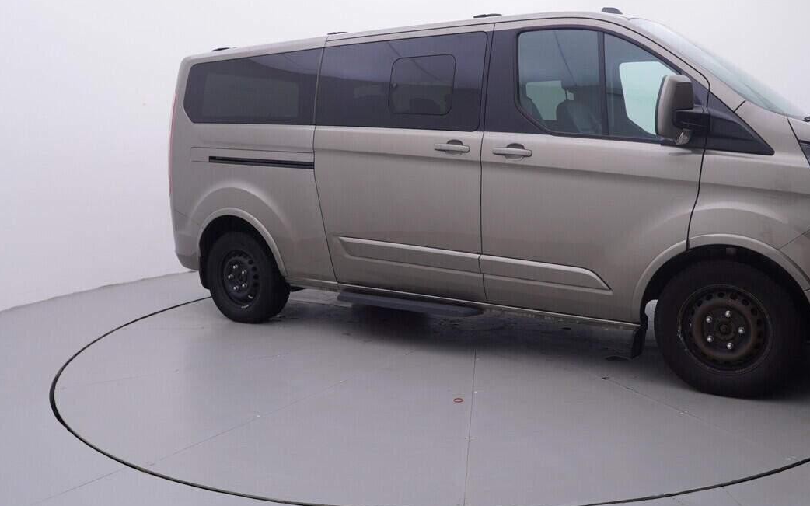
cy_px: 232
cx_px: 477
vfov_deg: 39.7
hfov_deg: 59.7
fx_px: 700
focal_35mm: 32
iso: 200
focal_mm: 15
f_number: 5
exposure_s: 1/80
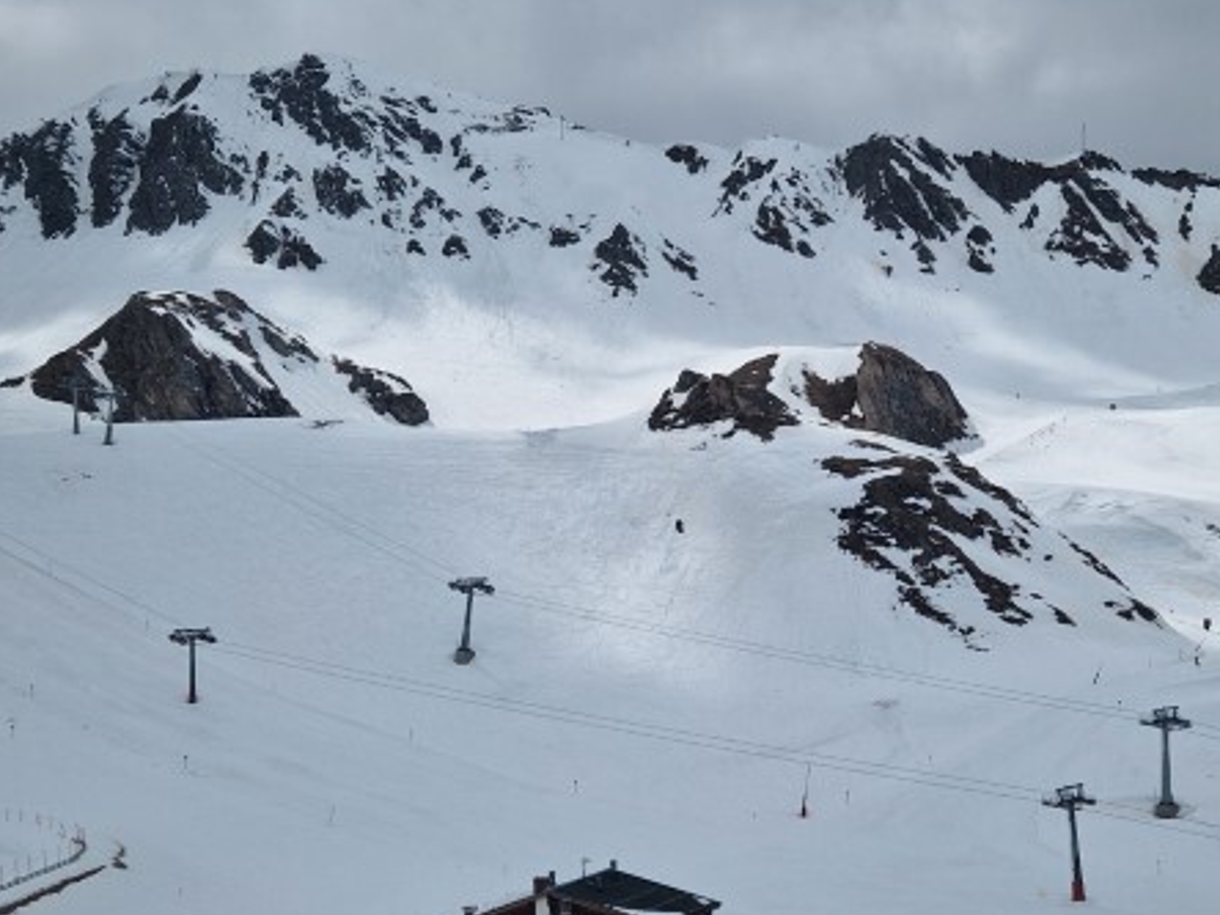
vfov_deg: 27.5
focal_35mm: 53
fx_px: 1868
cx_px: 739
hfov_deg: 36.0
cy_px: 536
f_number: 1.8
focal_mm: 5.4
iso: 50
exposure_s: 1/7632
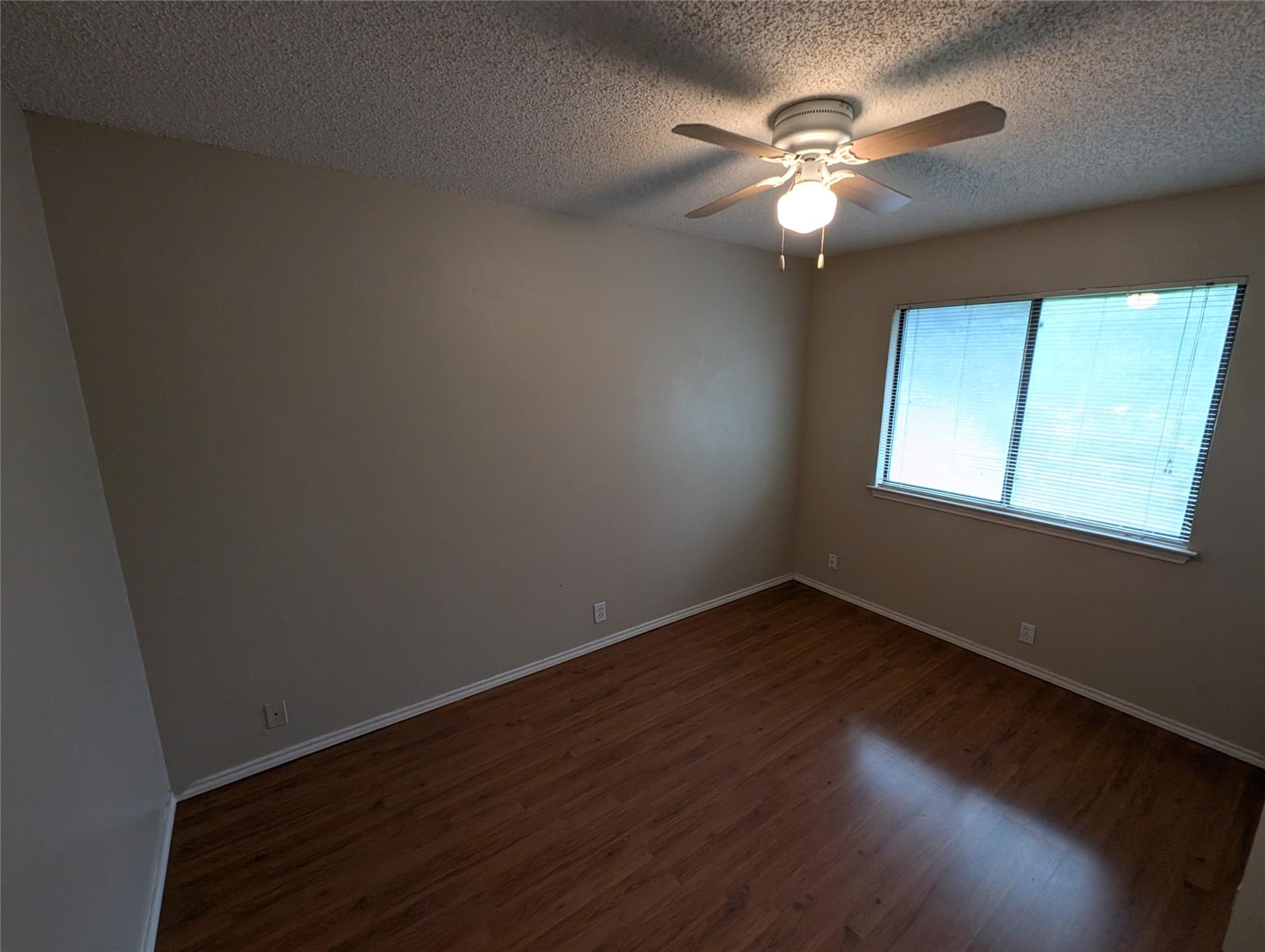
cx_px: 632
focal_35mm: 13
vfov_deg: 90.1
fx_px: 476
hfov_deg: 106.1
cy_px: 476
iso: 311
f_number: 2.2
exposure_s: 1/90.1
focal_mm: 1.95
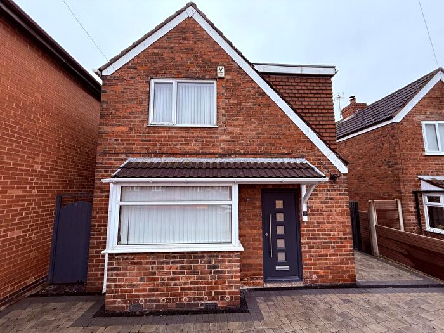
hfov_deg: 102.1
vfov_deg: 85.7
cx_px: 222
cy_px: 166
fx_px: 180
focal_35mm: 14
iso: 100
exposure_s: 1/99
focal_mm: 2.22
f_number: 2.2
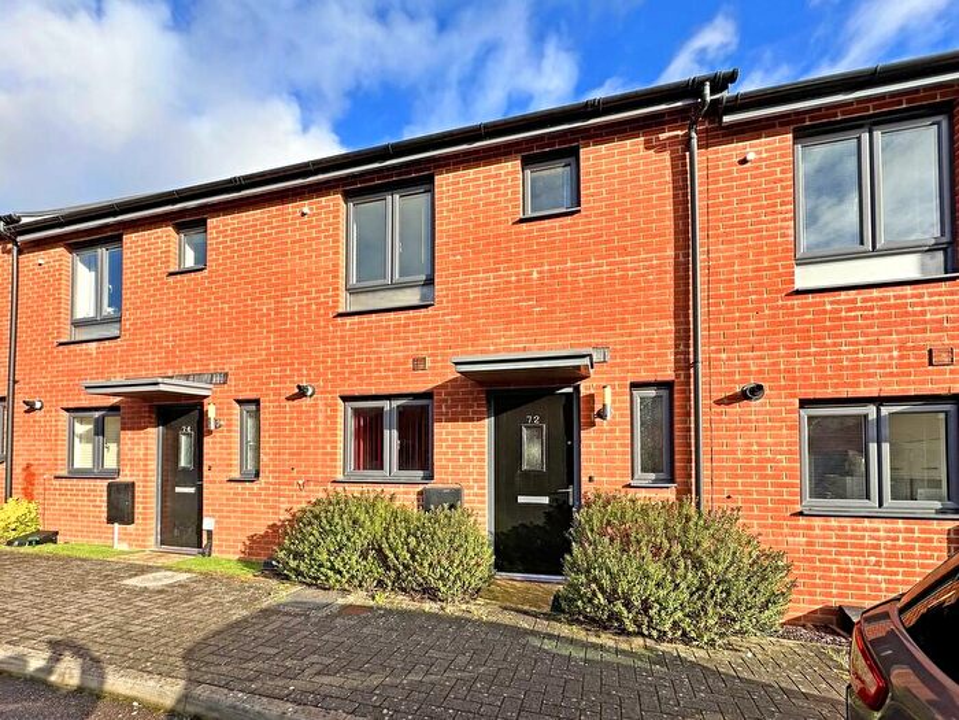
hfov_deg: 102.1
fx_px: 388
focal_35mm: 14
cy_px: 360
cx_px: 480
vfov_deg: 85.7
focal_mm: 2.22
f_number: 2.2
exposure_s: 1/842
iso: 40
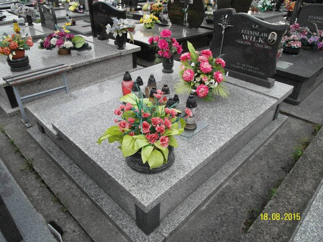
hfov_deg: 71.6
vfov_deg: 56.8
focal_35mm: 24
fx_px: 224
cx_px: 162
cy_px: 121
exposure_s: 1/125
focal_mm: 5.2
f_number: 3.4
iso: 80
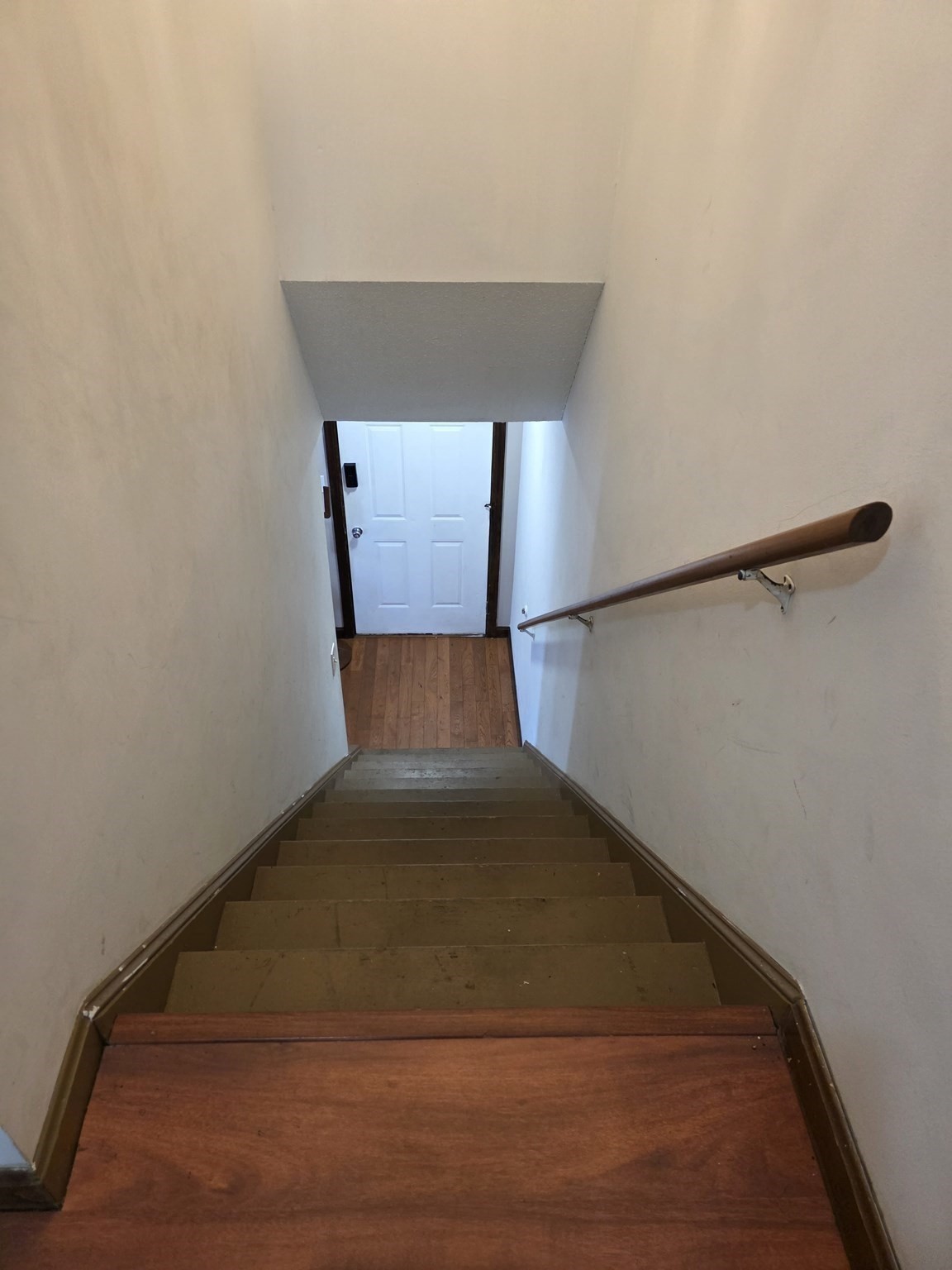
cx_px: 476
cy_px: 635
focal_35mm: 23
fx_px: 843
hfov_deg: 58.9
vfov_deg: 73.9
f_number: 1.7
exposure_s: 1/120
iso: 400
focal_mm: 6.3
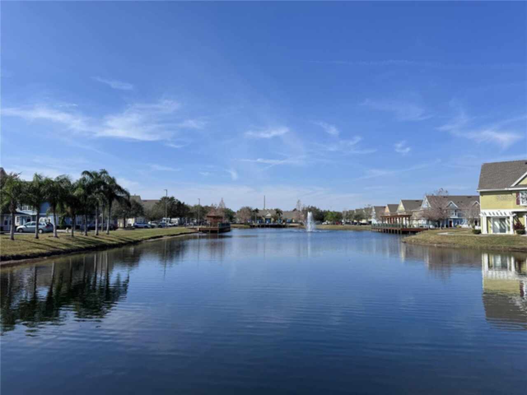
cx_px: 264
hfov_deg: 71.6
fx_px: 365
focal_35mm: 24
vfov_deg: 56.8
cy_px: 198
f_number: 1.78
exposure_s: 1/6410
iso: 80
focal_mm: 6.76
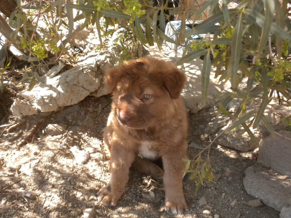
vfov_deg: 38.7
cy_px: 109
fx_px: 311
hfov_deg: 50.1
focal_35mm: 37
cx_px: 146
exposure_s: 1/564
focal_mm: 6.6
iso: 400
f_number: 3.5
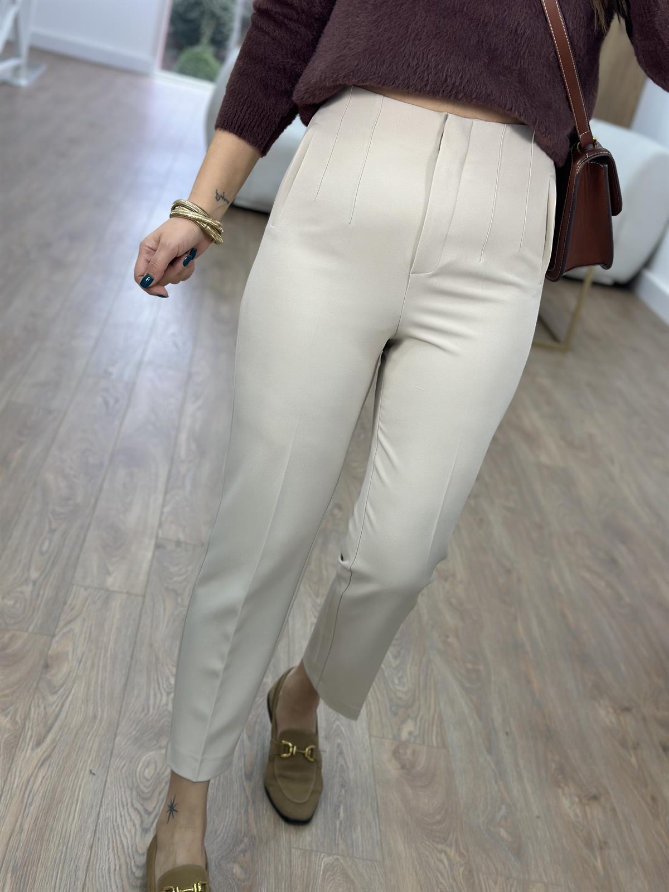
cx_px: 334
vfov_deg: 39.7
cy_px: 446
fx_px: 1237
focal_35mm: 48
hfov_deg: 30.3
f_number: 1.78
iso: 80
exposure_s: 1/100
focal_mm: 6.86
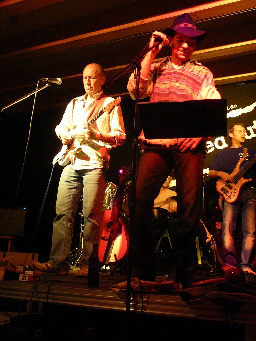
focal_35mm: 35
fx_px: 345
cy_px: 170
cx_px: 128
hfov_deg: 40.7
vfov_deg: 52.6
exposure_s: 1/8
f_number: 2.8
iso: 200
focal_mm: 5.2
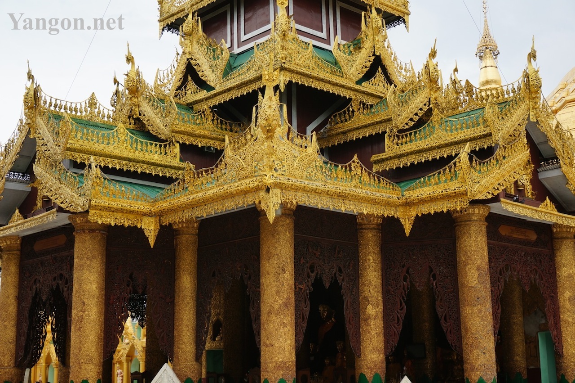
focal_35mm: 52
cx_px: 288
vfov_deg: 25.7
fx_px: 838
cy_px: 192
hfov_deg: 37.9
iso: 100
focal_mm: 35
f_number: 11
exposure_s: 1/80
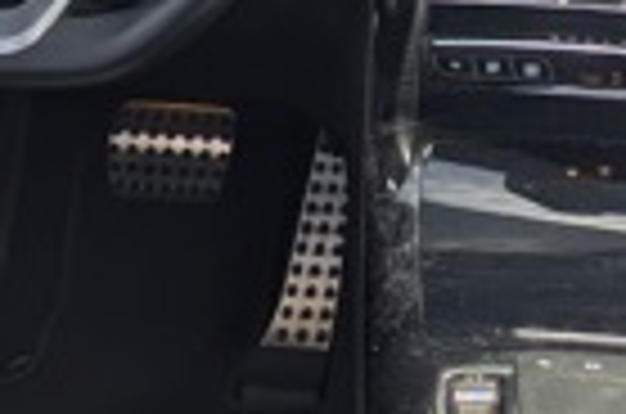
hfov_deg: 27.6
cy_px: -639
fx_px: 1249
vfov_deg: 13.0
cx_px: 500
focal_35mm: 72
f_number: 1.95
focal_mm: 2.23
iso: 37
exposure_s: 1/569
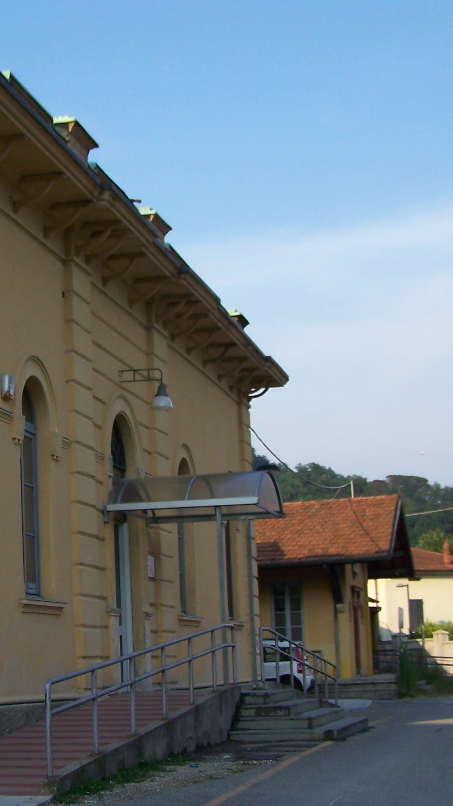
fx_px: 1452
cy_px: 418
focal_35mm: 68
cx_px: 55
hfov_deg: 17.5
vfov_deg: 31.0
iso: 64
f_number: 2.8
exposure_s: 1/500
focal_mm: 6.3
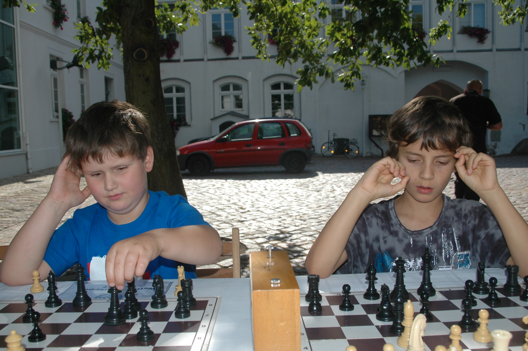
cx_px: 264
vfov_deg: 36.8
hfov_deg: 53.2
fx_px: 528
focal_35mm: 36
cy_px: 176
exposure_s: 1/500
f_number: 7.1
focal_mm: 24
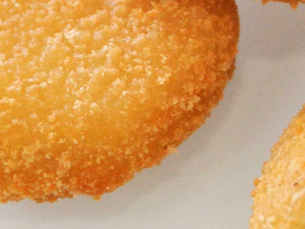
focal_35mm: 833
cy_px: 33
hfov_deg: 2.4
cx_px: 357
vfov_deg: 1.8
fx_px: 7340
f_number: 5.6
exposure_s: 1/250
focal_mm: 150
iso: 1600
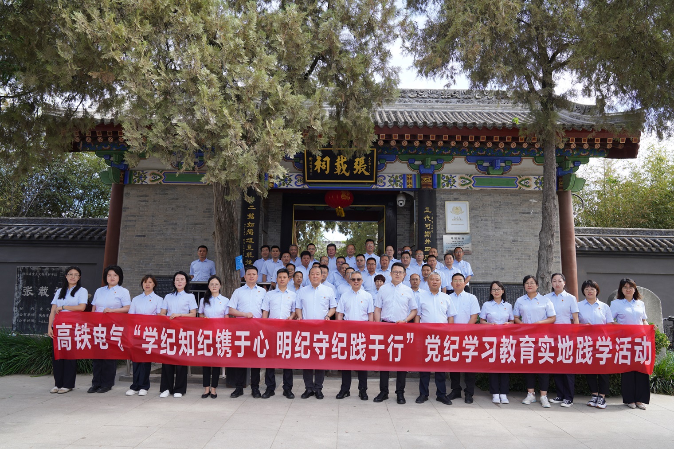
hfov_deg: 71.5
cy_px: 224
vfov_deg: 51.3
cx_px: 337
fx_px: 468
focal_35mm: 25
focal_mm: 25
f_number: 5.6
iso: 100
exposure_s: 1/125
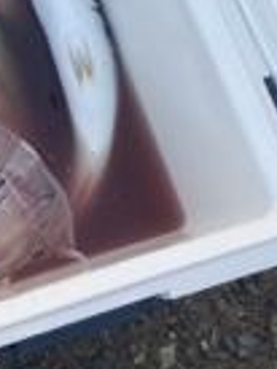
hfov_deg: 17.8
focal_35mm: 76
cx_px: -108
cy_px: -43
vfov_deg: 23.9
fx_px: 810
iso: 32
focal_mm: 4.25
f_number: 1.8
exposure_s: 1/287
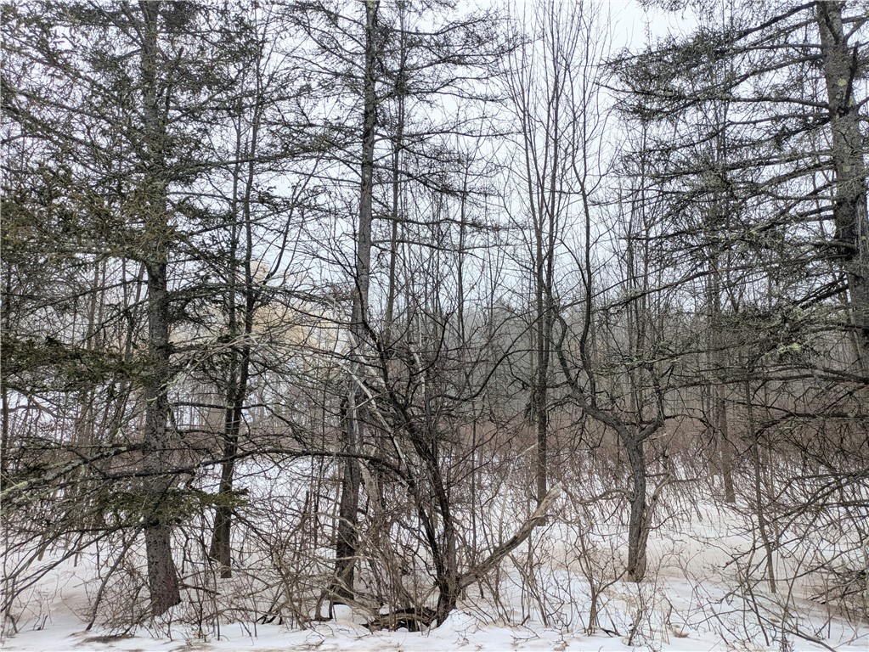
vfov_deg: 54.9
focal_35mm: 25
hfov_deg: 69.4
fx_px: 628
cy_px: 326
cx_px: 434
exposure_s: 1/229
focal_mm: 5.43
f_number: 1.89
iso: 46
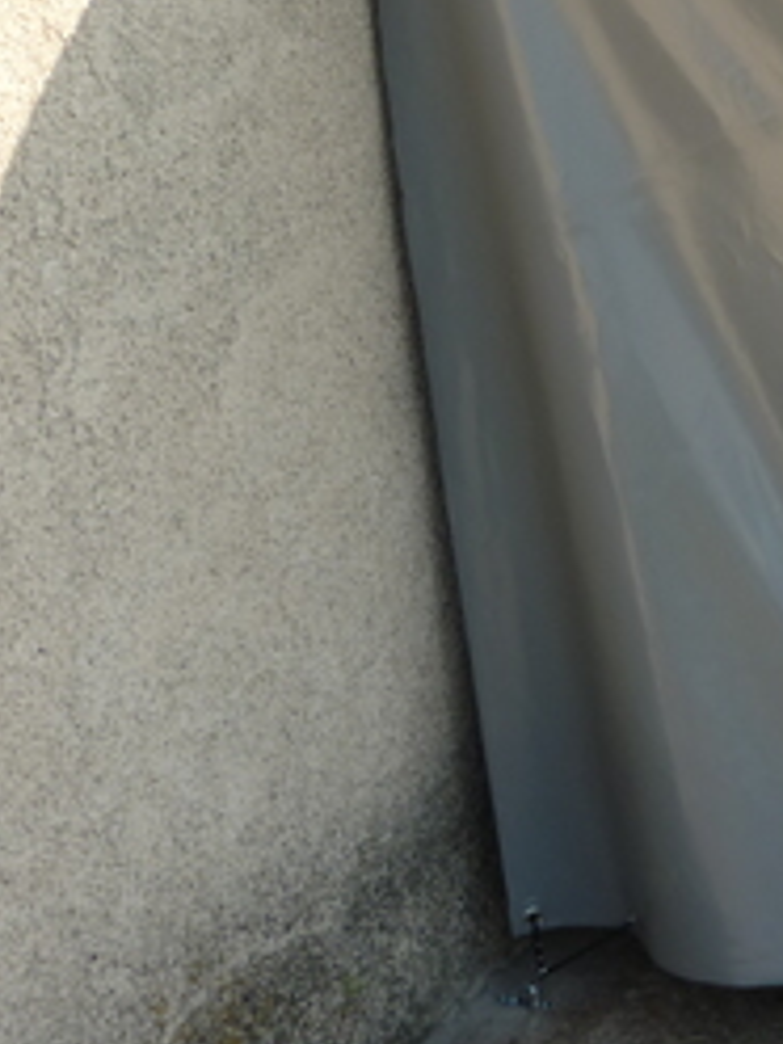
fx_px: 2564
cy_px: 316
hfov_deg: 16.4
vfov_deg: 22.9
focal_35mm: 85
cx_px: 1015
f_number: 2.8
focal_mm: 5.5
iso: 80
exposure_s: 1/400
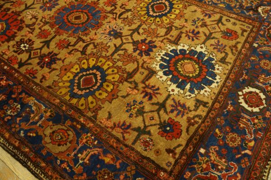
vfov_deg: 47.9
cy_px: 90
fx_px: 203
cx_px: 136
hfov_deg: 67.4
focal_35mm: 27
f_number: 4
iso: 1250
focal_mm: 18
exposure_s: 1/60
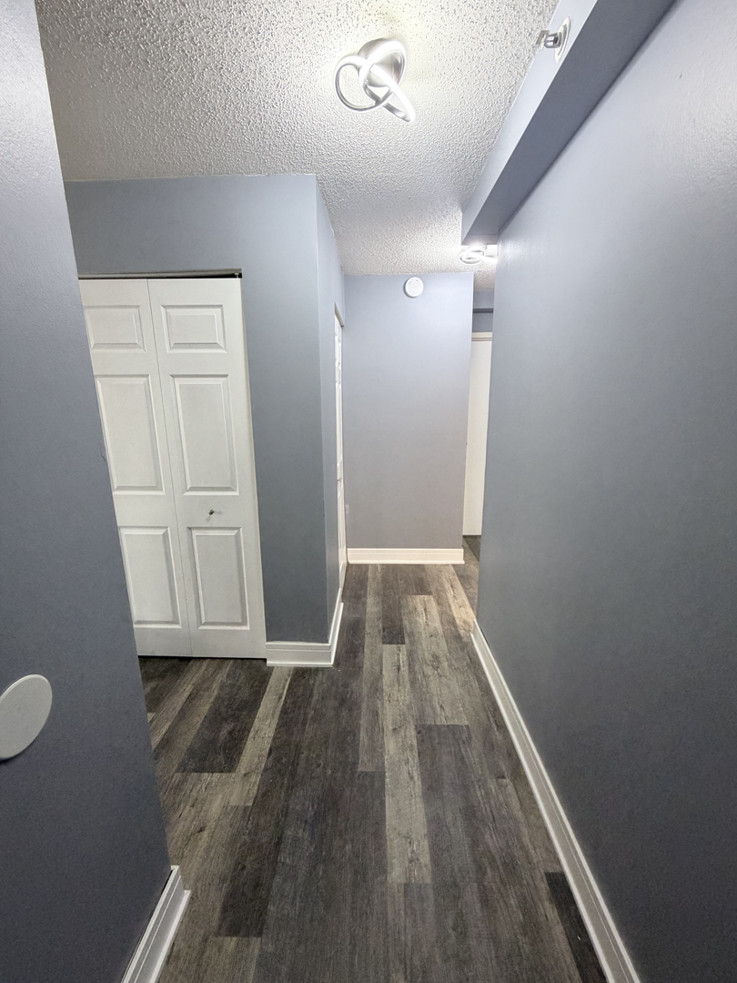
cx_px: 368
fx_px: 397
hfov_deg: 85.7
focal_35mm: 14
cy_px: 492
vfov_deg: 102.1
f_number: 2.2
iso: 320
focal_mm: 2.22
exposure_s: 1/60
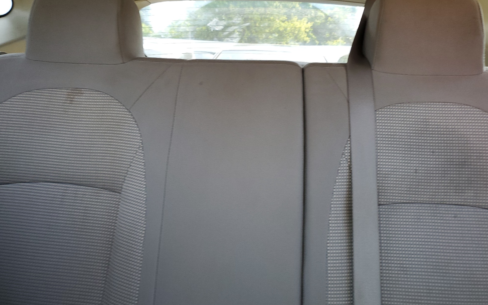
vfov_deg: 44.4
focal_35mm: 28
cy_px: 128
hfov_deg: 66.5
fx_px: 372
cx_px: 247
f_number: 1.5
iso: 93
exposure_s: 1/120
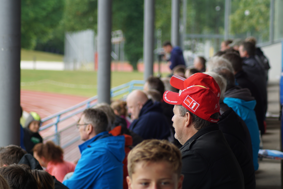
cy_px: 94
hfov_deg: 15.2
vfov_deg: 10.2
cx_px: 142
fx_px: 1061
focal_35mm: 135
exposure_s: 1/160
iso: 160
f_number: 4
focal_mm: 90
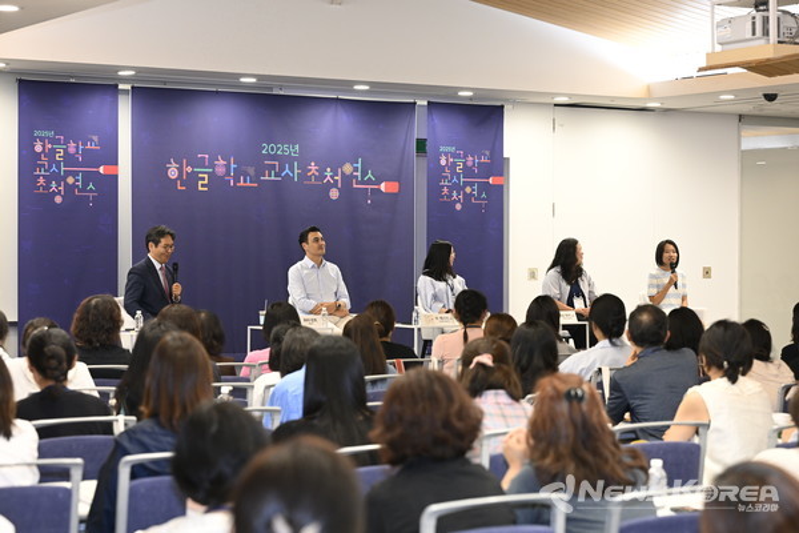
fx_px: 1775
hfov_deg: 25.4
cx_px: 400
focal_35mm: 80
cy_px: 266
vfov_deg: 17.1
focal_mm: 80
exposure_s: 1/125
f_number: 4.8
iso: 3200
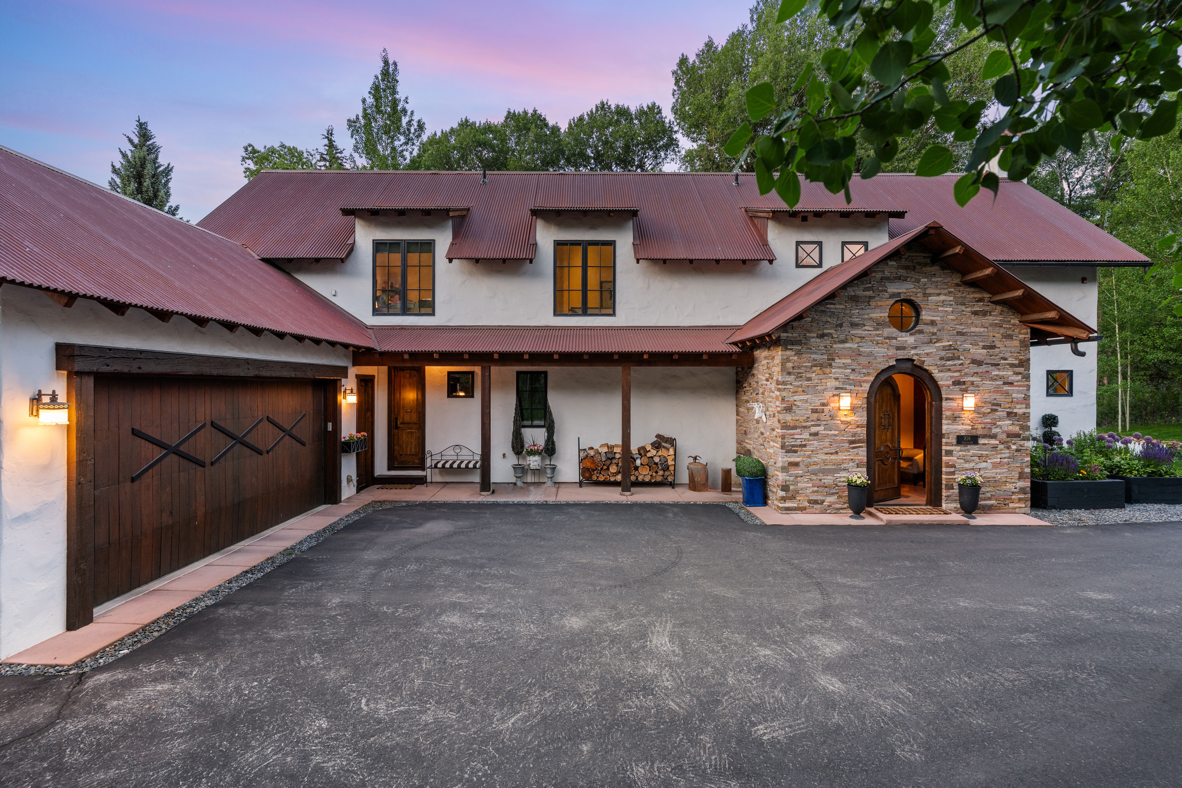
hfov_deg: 93.3
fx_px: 558
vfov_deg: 70.4
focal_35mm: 17
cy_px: 394
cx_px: 591
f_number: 7.1
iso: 640
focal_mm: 17
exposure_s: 1/8
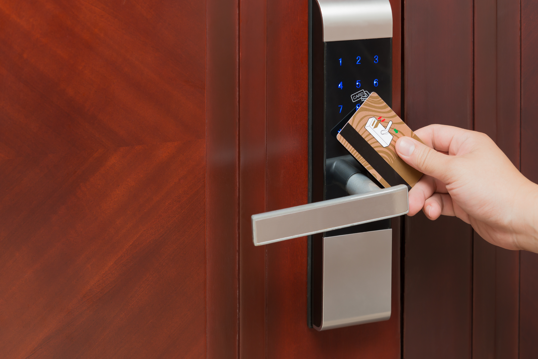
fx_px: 897
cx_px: 269
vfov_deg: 22.6
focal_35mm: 60
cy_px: 180
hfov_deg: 33.4
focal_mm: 60
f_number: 5.6
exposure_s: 1/60
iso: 400
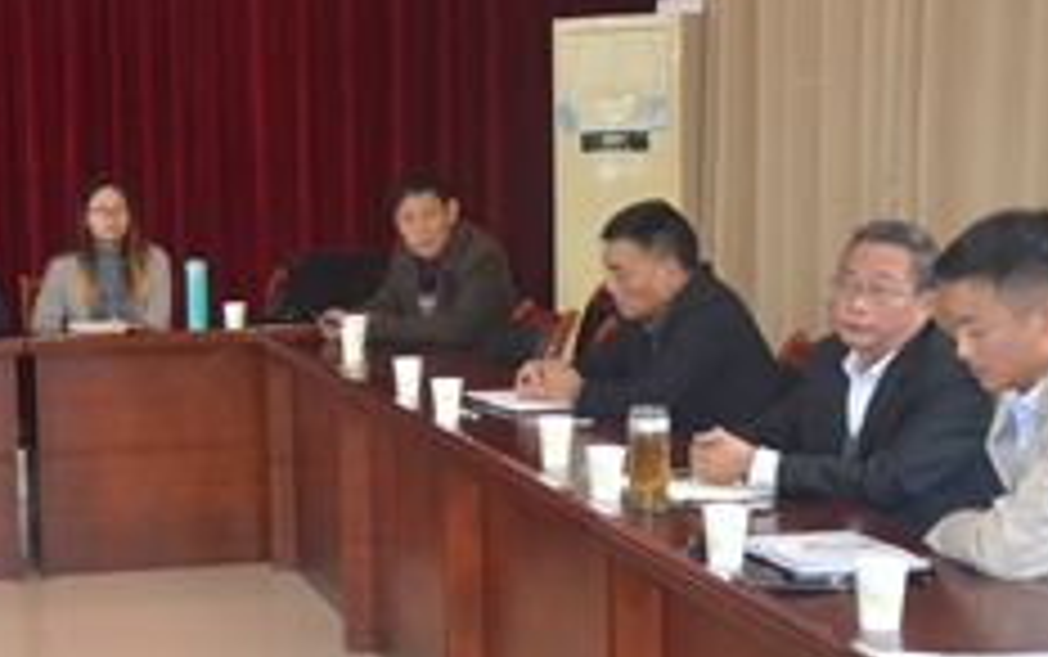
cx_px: 85
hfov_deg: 23.6
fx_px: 2429
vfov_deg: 15.4
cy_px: 439
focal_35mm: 85
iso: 800
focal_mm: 26
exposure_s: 1/60
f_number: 4
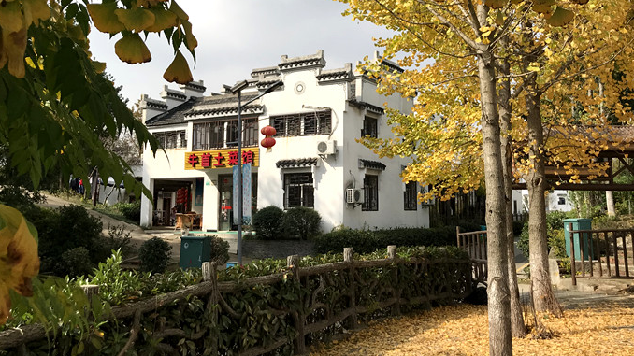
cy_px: 124
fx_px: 605
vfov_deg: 32.6
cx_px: 339
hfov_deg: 55.3
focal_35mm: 36
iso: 20
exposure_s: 1/1996
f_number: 1.8
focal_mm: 3.99
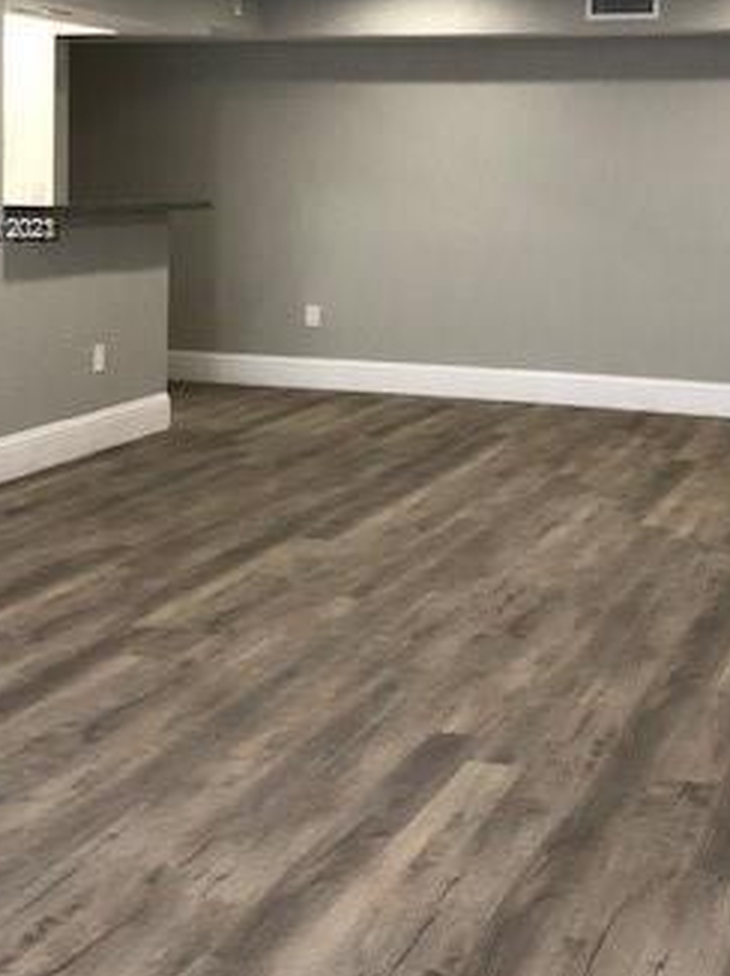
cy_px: 231
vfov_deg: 34.2
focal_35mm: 55
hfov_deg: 26.5
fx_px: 1549
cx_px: 431
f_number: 1.8
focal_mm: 4
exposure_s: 1/30
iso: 40
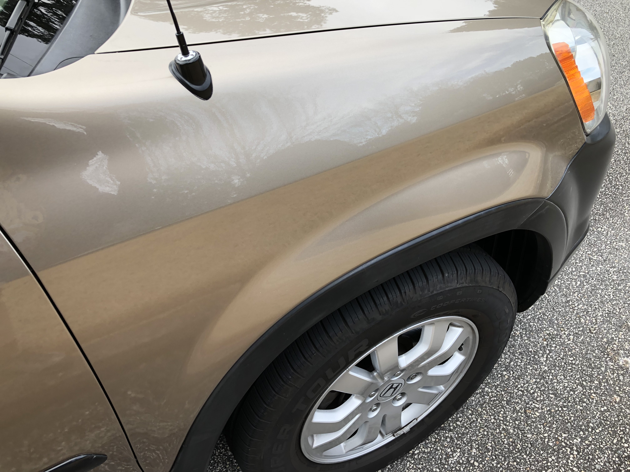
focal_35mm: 28
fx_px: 510
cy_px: 236
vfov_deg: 49.7
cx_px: 315
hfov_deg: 63.4
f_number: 1.8
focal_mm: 3.99
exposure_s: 1/179
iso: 20
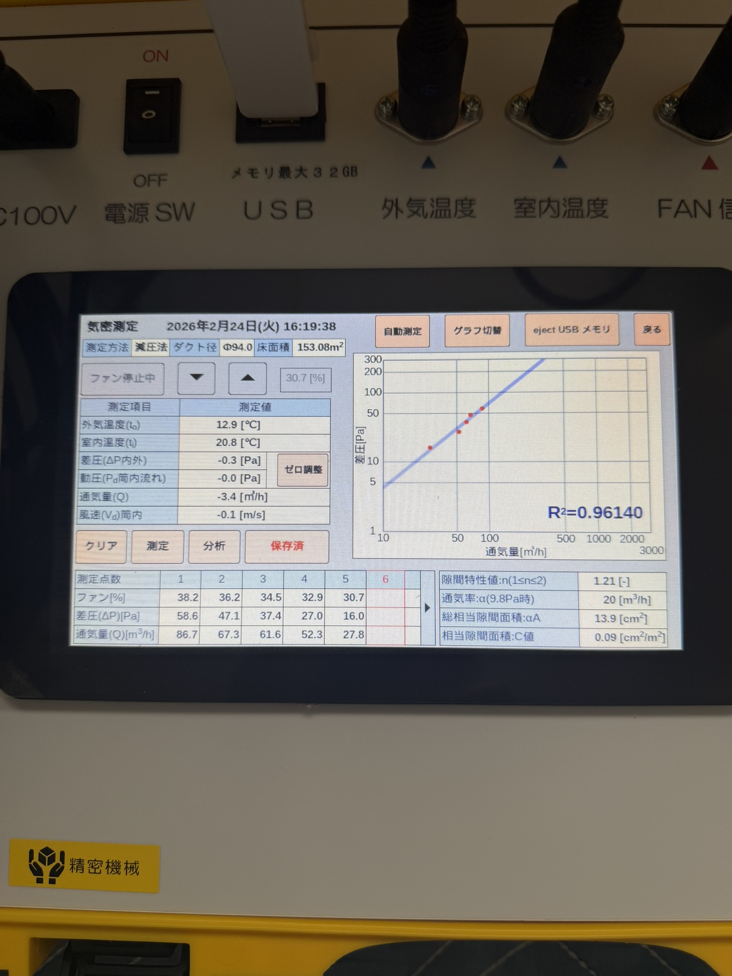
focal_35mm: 24
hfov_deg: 56.8
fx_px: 677
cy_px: 488
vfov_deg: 71.6
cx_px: 366
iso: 50
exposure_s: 1/147
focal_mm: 6.76
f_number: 1.78
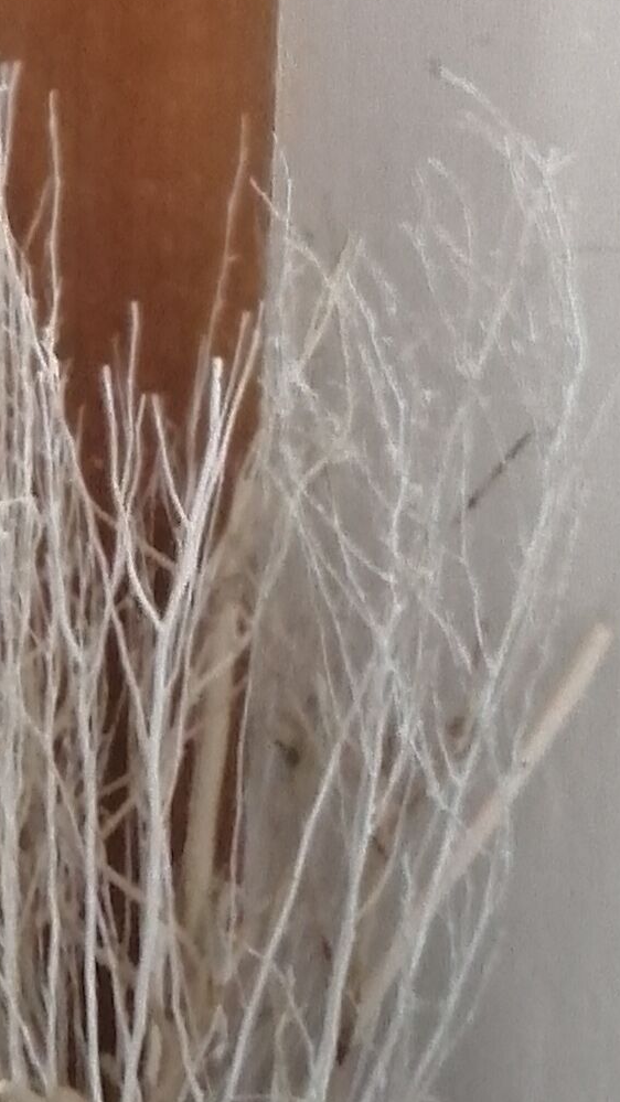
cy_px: -334
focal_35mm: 118
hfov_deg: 9.9
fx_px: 3448
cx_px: 994
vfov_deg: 17.1
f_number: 1.8
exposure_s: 1/20
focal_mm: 3.46
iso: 640
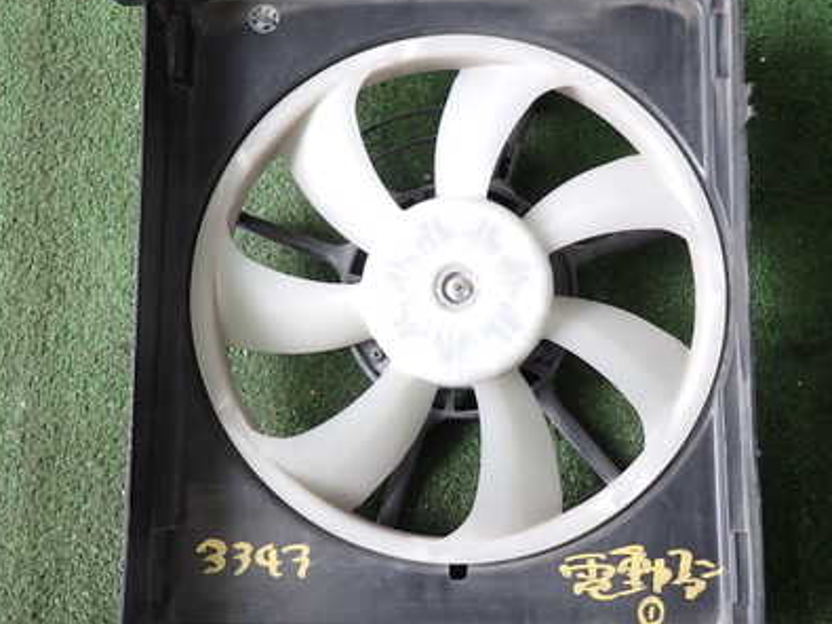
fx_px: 913
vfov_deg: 37.7
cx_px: 470
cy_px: 325
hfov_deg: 48.9
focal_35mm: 38
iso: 160
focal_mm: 4.5
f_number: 2
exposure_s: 1/60
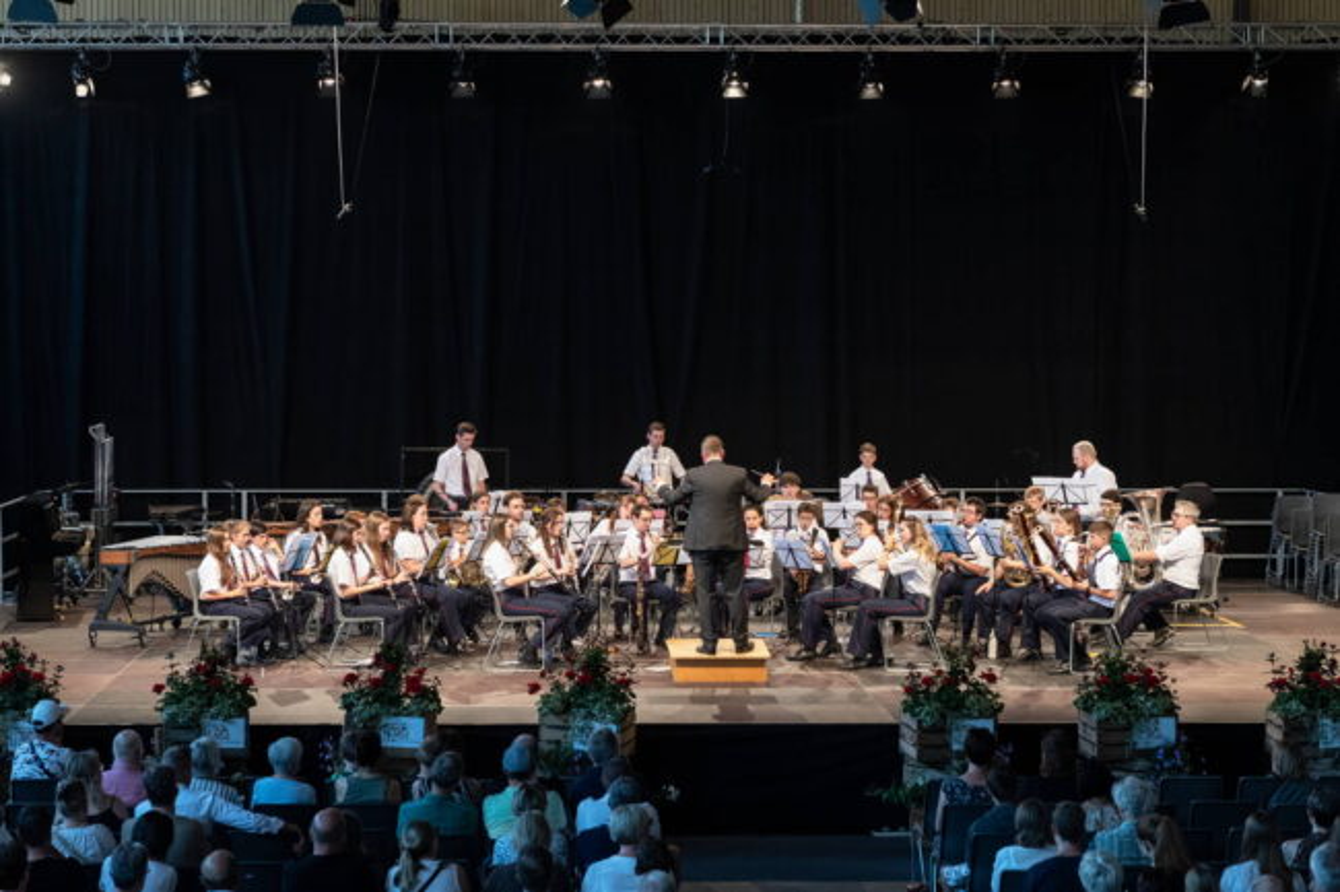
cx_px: 670
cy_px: 446
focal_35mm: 70
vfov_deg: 19.4
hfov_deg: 28.9
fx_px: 2605
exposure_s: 1/90
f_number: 6.7
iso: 2800
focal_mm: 70
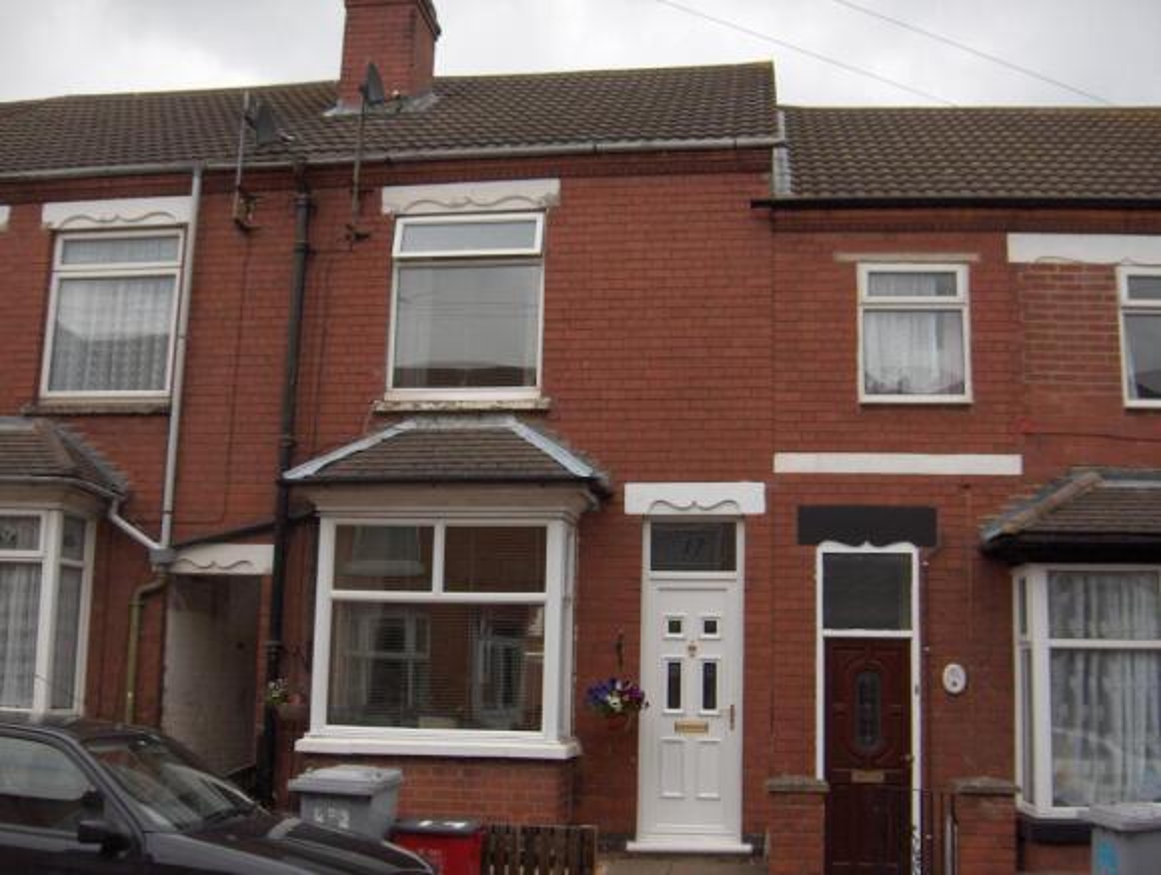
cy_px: 438
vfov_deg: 36.9
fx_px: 1310
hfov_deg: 47.8
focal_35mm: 39
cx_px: 580
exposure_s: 1/704
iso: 100
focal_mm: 8
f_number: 2.8
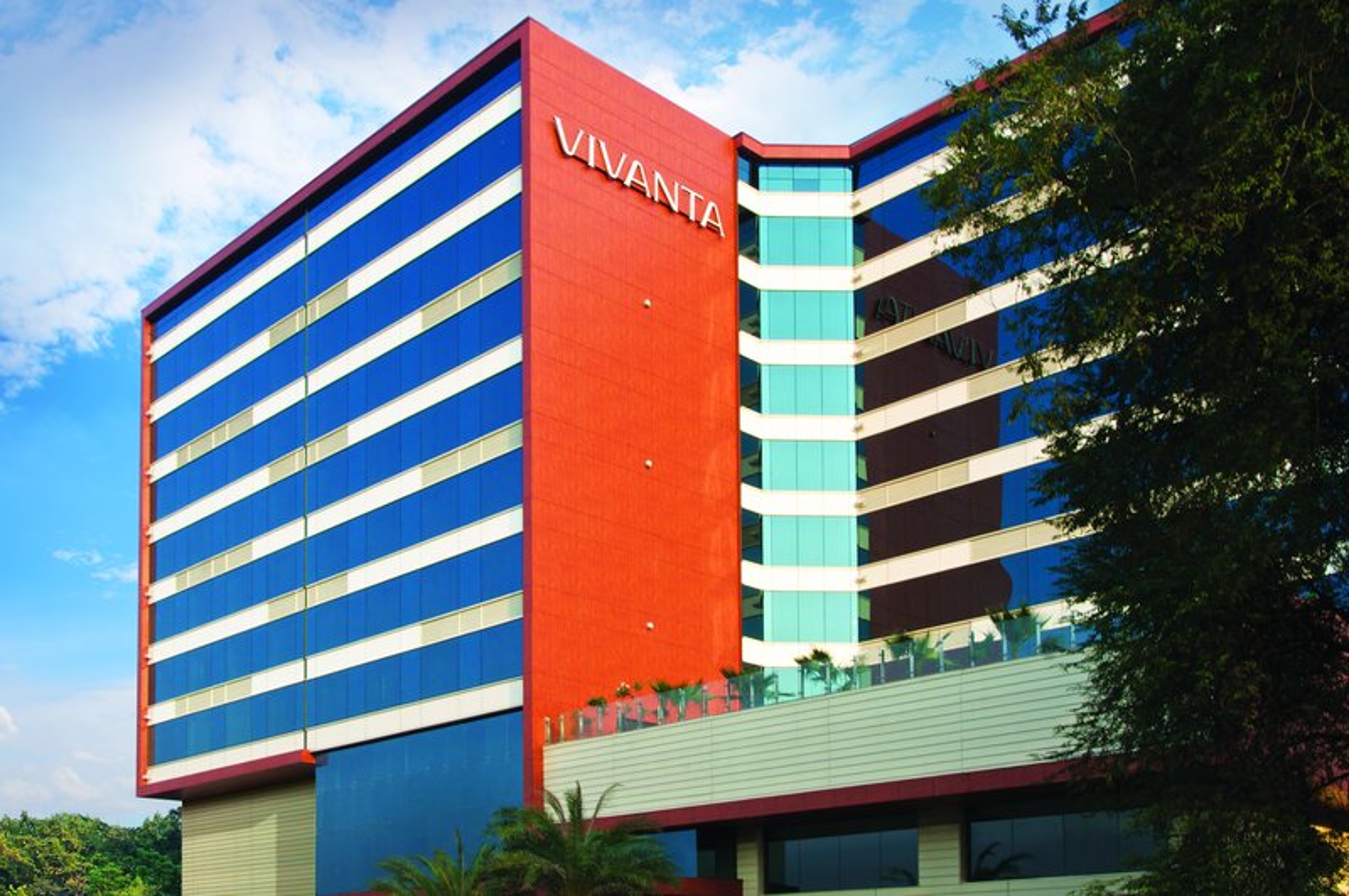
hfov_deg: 49.6
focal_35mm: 39
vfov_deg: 34.1
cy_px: 448
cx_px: 674
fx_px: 1459
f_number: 16
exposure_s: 1/50
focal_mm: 26
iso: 200
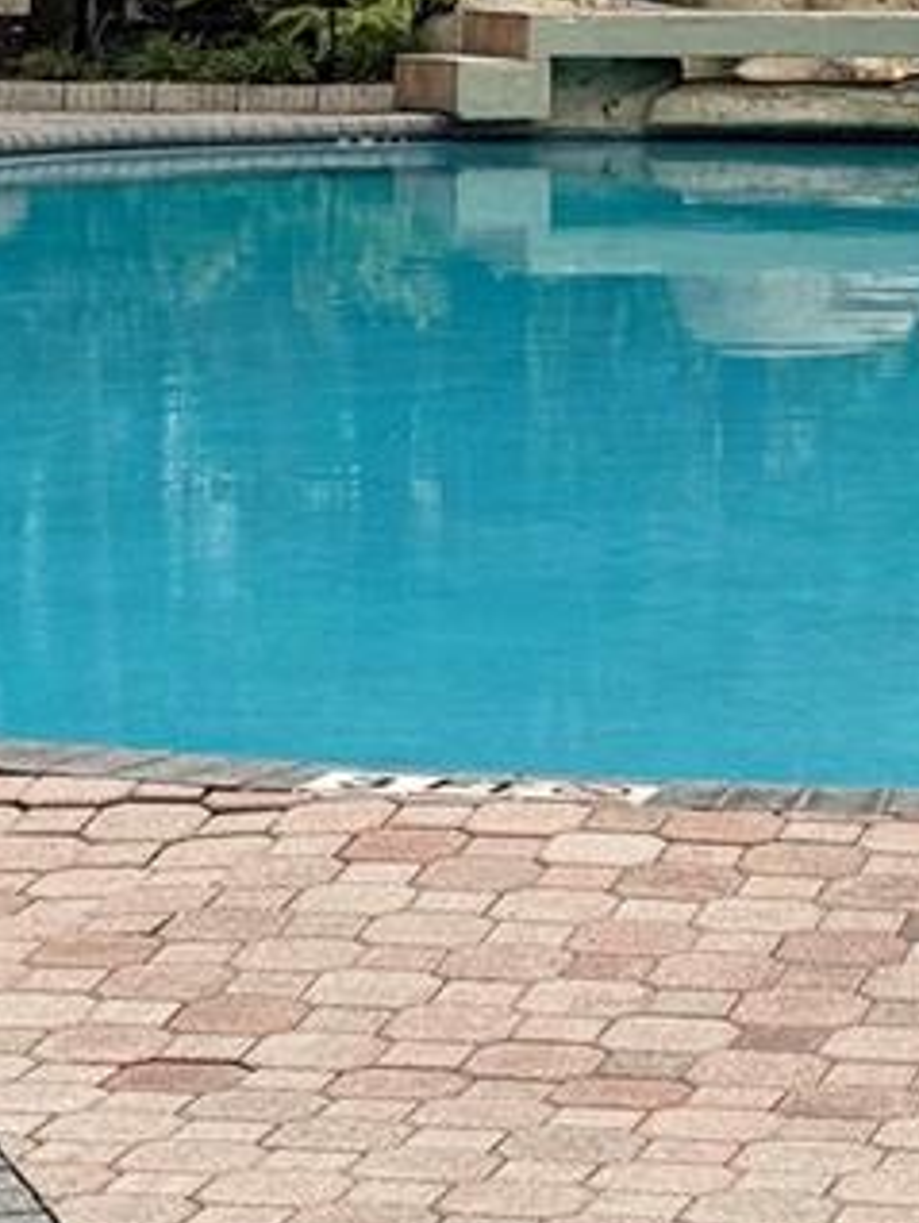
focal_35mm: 181
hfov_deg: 8.2
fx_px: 6398
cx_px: 300
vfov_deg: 10.9
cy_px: 204
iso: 64
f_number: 1.78
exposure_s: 1/3425
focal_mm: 6.76
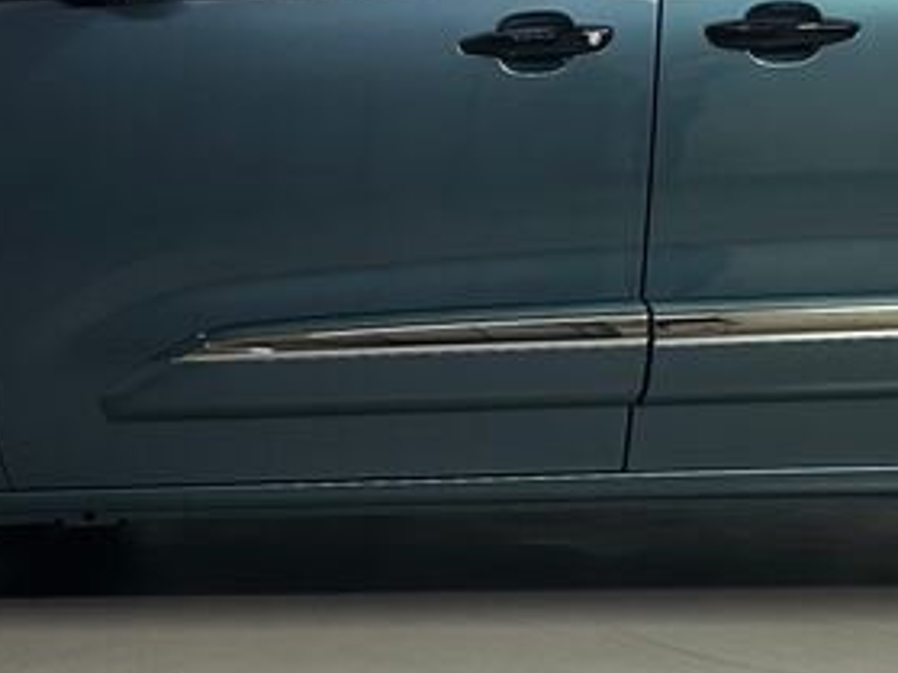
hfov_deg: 22.0
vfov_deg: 16.6
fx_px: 2282
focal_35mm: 88
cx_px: 698
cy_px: 132
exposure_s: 1/50
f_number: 1.78
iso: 320
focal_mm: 6.86
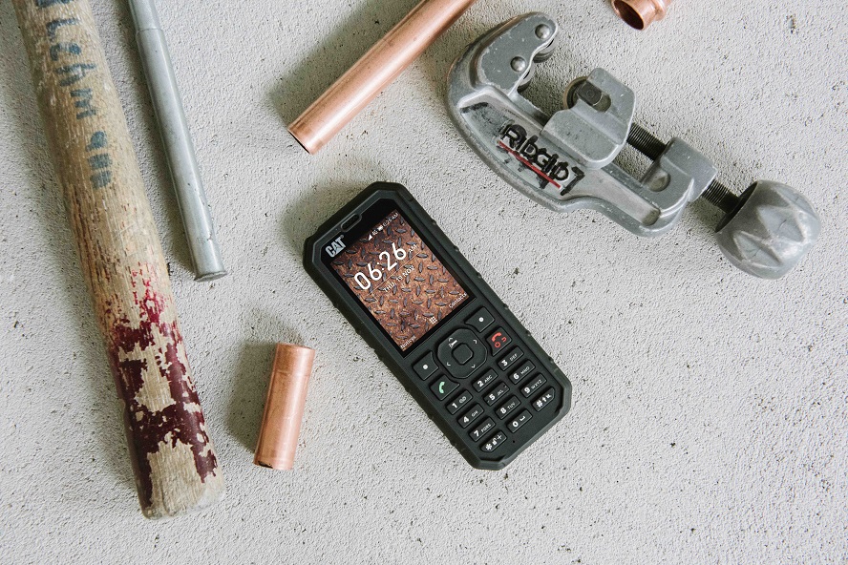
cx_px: 424
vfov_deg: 28.1
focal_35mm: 48
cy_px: 282
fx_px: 1131
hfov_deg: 41.1
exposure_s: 1/125
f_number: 5.6
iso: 1600
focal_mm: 48
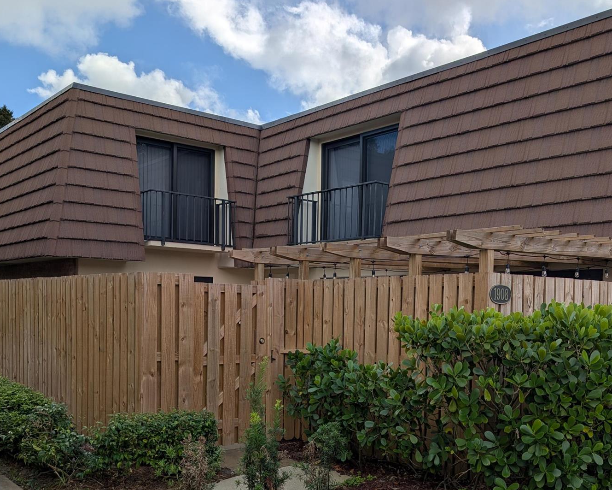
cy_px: 308
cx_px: 354
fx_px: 652
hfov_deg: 50.1
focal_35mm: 36
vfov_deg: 40.8
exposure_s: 1/2062
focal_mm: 6.9
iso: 20
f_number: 1.68
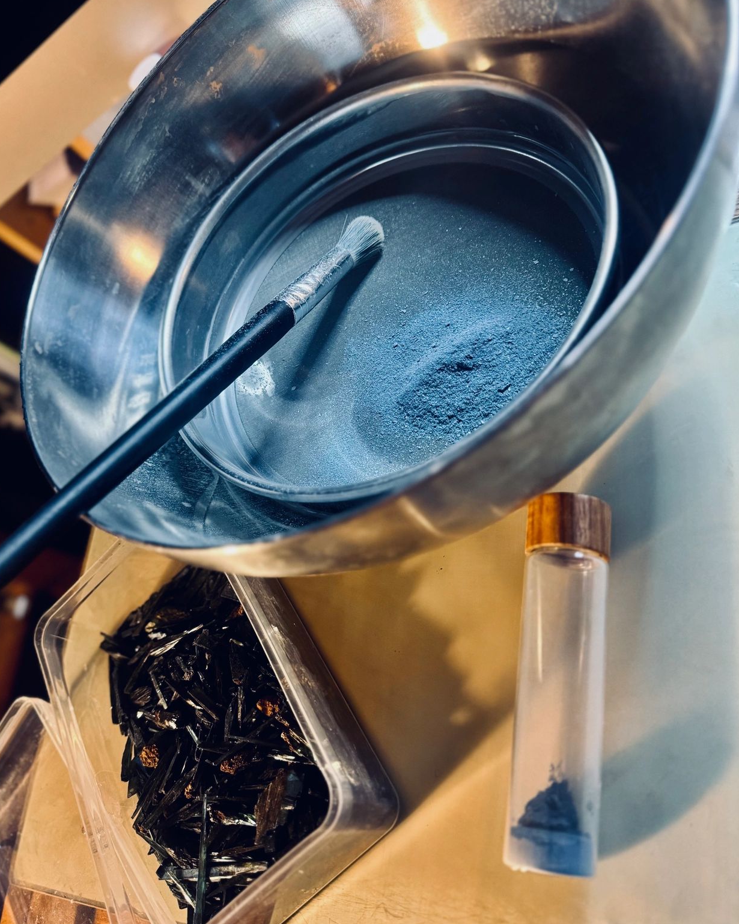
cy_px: 477
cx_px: 357
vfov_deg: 66.0
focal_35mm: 26
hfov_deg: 54.9
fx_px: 711
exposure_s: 1/60
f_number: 1.78
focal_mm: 6.76
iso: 400
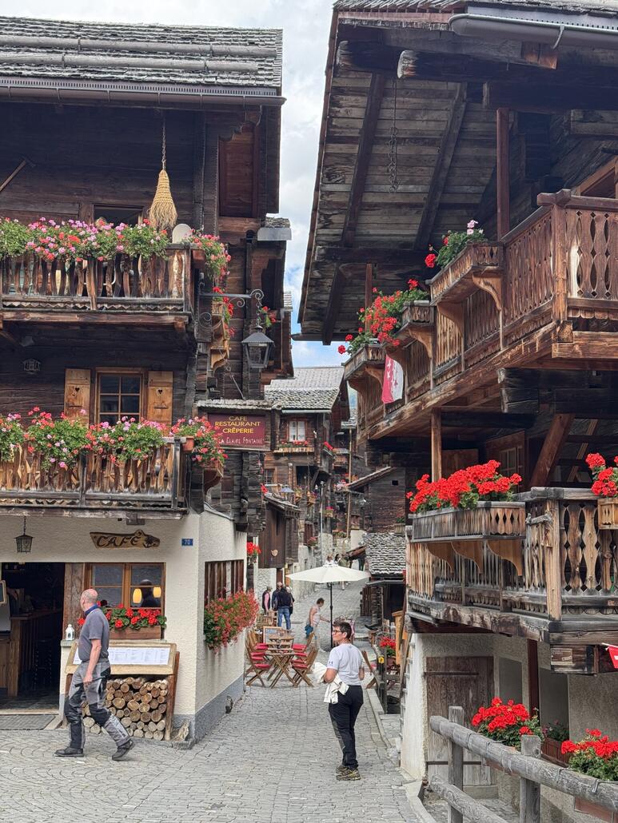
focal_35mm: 48
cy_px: 412
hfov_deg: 30.3
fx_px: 1142
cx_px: 309
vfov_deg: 39.6
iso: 64
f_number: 1.78
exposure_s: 1/474
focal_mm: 6.76
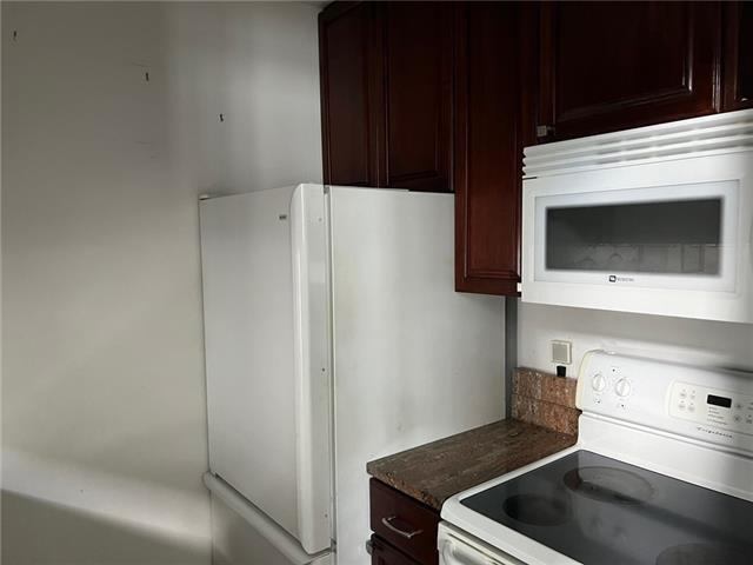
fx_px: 566
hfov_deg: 67.3
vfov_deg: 53.1
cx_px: 376
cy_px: 282
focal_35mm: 26
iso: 500
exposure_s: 1/60
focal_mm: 5.7
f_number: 1.5
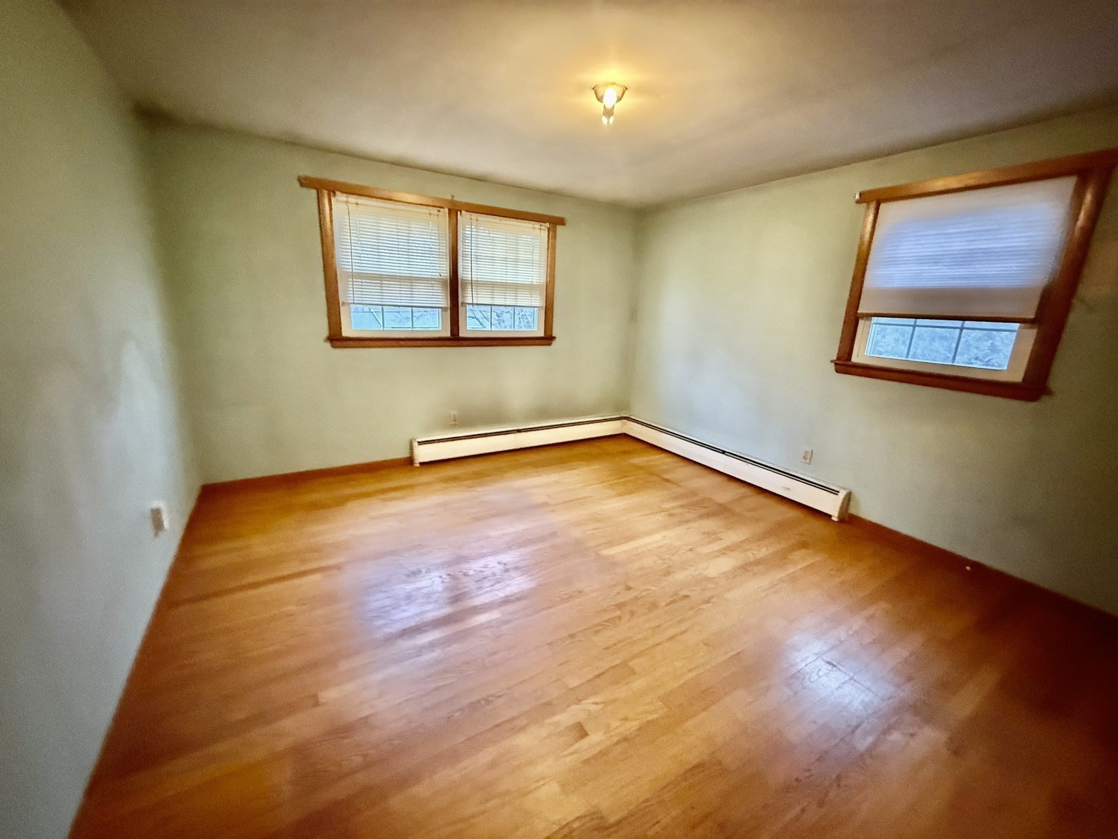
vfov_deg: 85.7
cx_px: 559
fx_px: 452
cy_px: 420
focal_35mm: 14
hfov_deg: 102.1
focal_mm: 2.22
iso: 1250
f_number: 2.2
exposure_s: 1/40
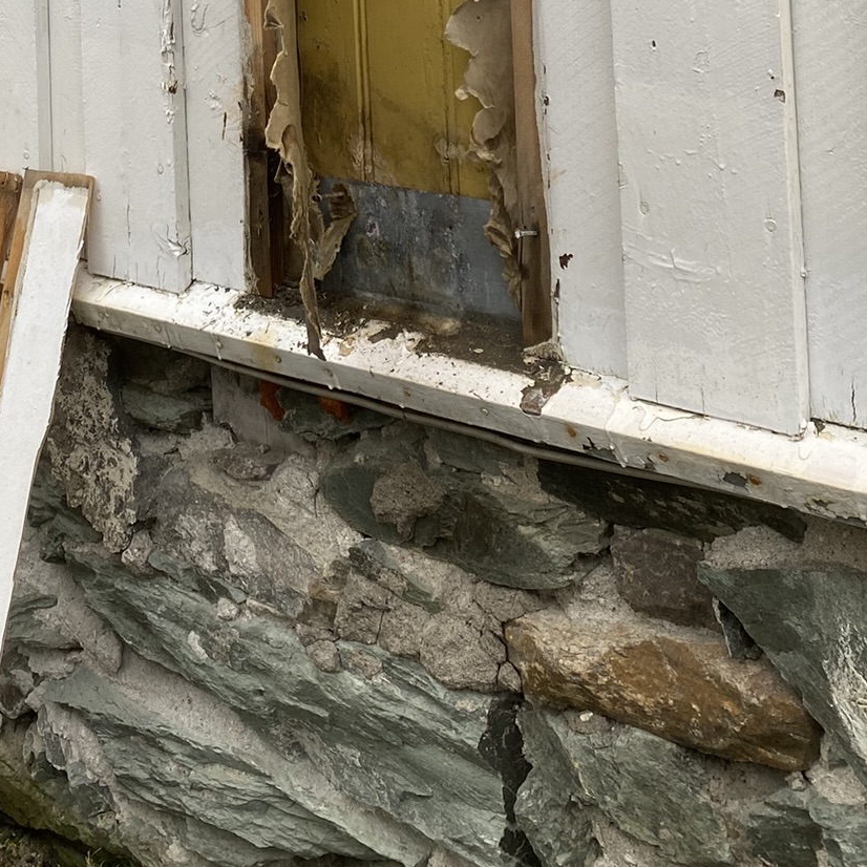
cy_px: -154
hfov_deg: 29.8
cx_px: 282
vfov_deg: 26.8
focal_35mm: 57
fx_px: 1615
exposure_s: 1/100
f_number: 1.8
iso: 64
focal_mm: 4.25
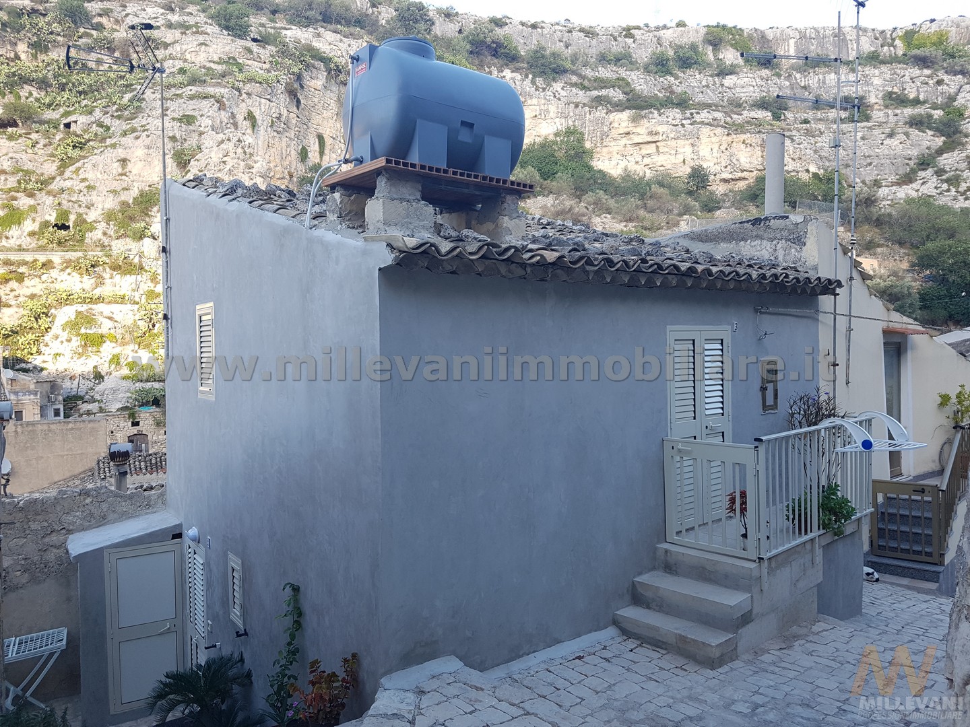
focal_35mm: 26
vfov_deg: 53.1
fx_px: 729
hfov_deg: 67.3
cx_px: 485
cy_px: 364
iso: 50
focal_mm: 4.2
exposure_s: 1/342
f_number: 1.7
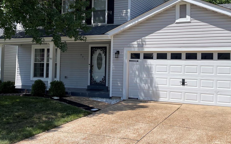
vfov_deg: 31.9
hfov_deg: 49.2
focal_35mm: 40
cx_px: 130
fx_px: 252
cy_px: 54
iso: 32
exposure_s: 1/4902
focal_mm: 5.1
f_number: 1.6
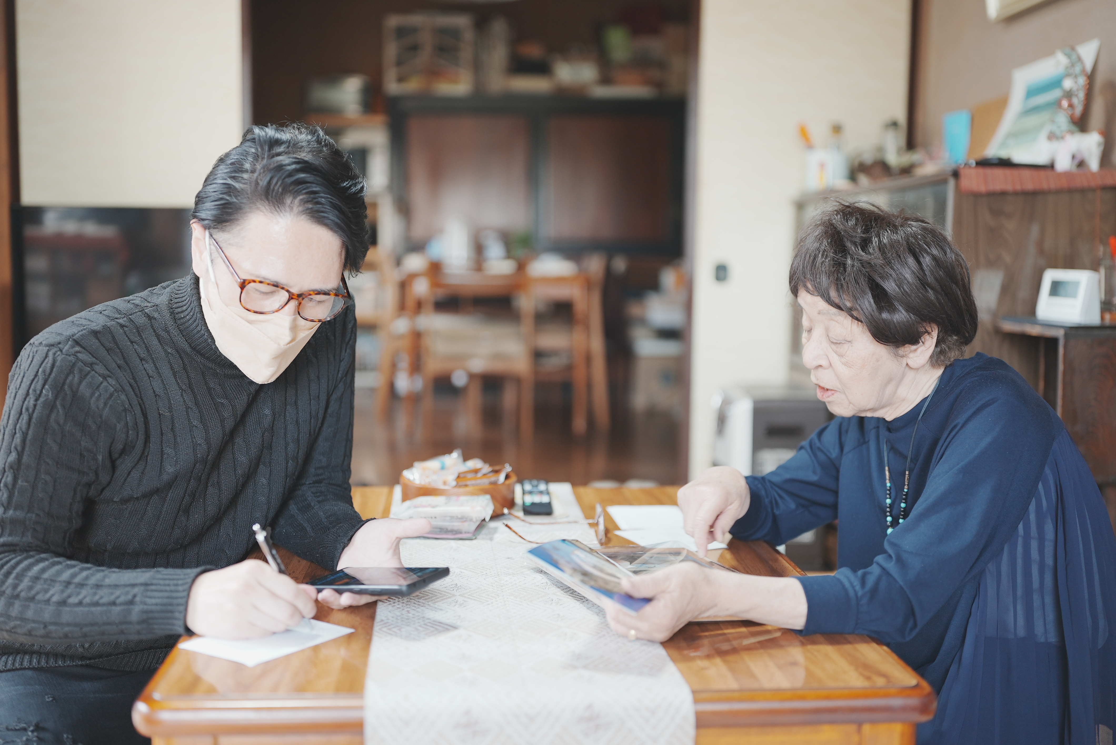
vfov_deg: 33.4
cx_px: 558
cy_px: 372
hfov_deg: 48.4
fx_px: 1241
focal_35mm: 40
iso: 250
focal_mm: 40
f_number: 1.4
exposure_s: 1/125
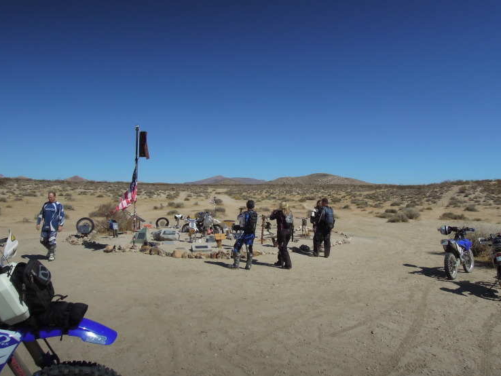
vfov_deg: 53.1
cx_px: 267
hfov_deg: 67.2
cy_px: 176
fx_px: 376
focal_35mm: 26
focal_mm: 4.3
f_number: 6.3
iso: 160
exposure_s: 1/1600
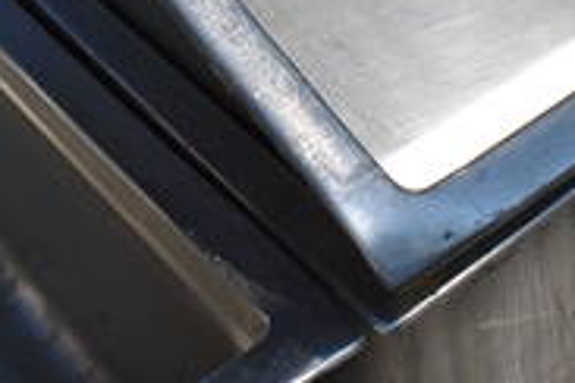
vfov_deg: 13.9
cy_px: -254
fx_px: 1437
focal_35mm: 90
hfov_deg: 22.6
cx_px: 251
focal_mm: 18
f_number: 9
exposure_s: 1/800
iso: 200
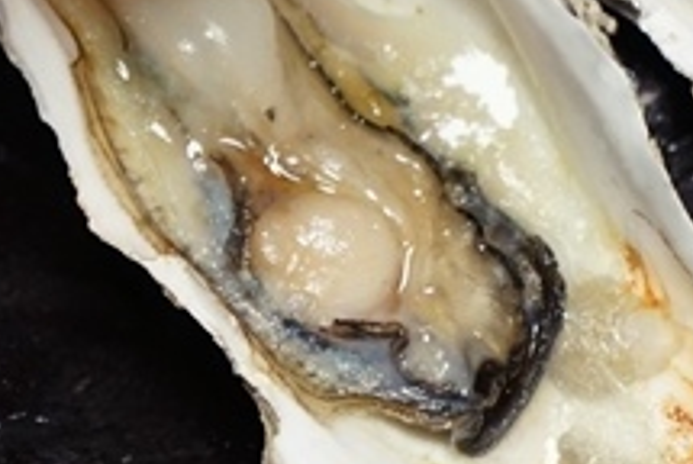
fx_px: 3508
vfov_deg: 7.4
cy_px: -214
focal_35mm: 182
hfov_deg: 11.3
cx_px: 464
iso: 1600
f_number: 4.5
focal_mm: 49
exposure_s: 1/60
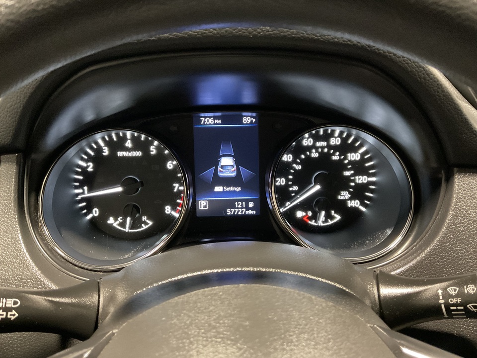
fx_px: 400
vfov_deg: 48.2
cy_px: 179
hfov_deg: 61.7
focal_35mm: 29
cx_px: 238
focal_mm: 3
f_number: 1.8
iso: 400
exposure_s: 1/25
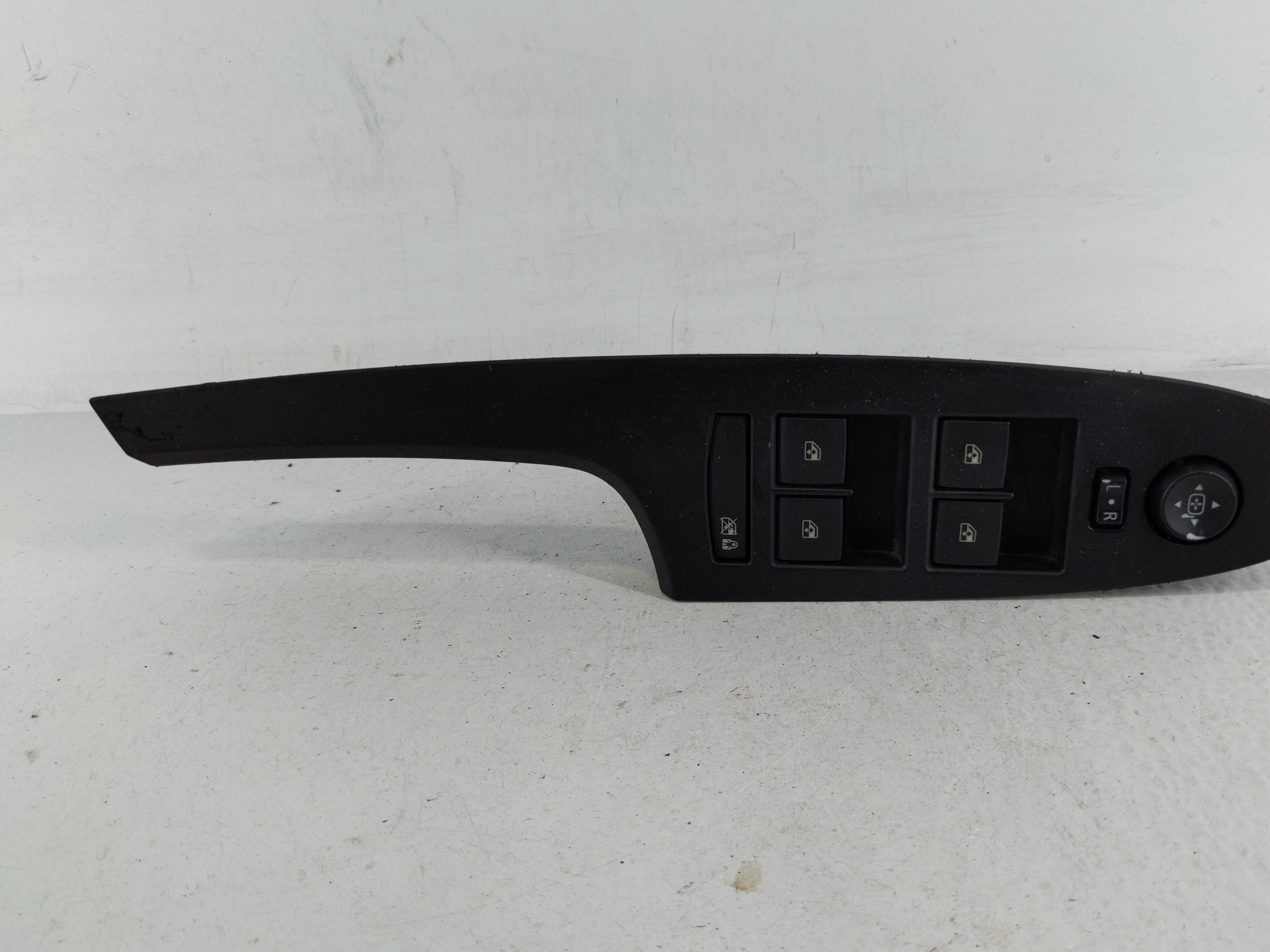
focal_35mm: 29
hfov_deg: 61.4
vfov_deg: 48.2
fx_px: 1064
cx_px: 728
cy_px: 523
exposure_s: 1/123
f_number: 1.73
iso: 55
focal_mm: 4.38
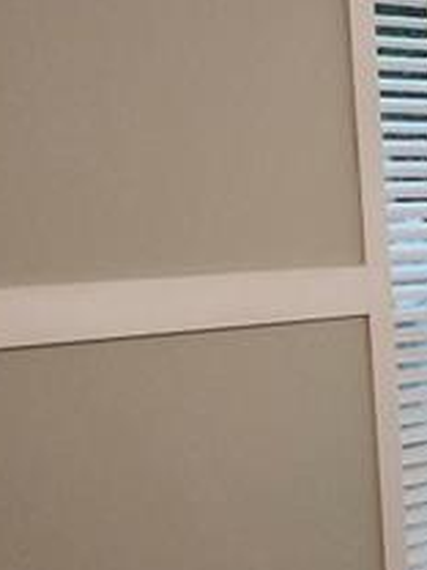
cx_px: 977
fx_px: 1234
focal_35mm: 75
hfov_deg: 14.3
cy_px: 282
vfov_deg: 26.0
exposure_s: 1/60
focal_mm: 1.74
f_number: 2.2
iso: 250
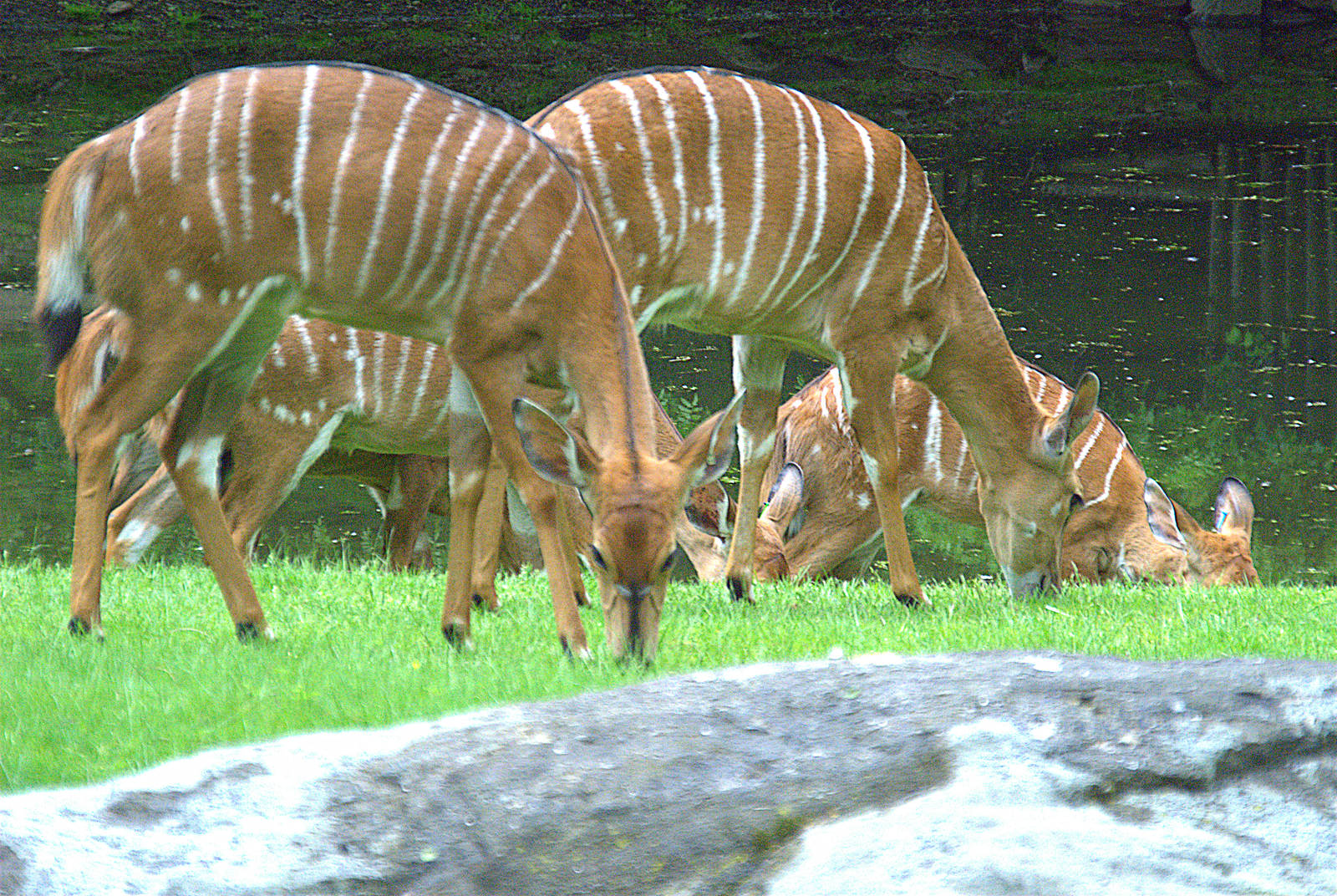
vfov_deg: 5.6
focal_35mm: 248
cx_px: 668
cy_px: 448
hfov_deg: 8.3
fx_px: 9205
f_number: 8.5
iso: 3200
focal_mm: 165
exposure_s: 1/320
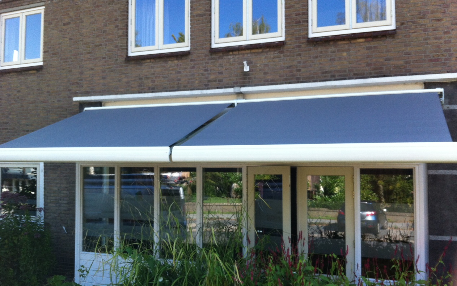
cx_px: 228
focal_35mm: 38
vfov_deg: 33.5
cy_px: 169
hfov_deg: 51.5
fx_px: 473
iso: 80
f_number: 2.8
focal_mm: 3.85
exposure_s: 1/214
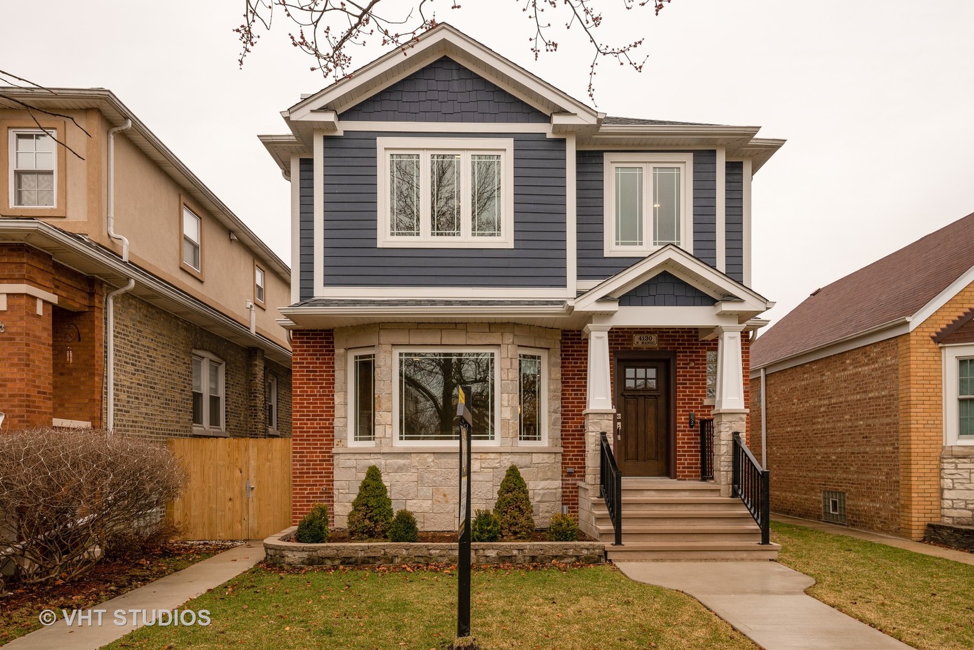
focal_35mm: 25
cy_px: 314
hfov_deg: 71.5
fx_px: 677
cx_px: 492
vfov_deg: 51.3
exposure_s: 1/200
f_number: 8
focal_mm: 24
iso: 200
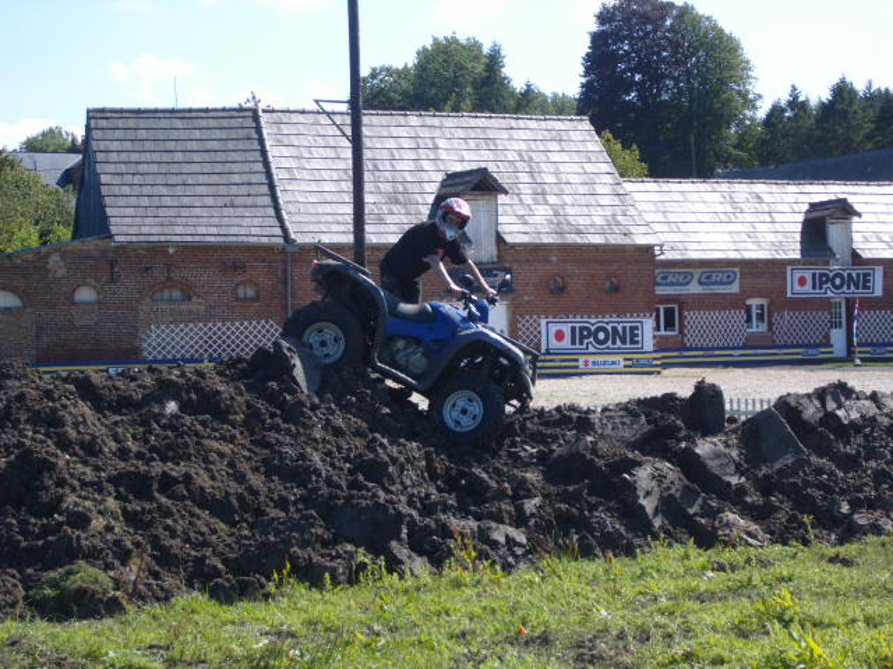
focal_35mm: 105
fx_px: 2709
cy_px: 334
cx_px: 446
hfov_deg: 18.7
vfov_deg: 14.1
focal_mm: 22.2
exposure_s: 1/350
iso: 80
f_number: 5.1
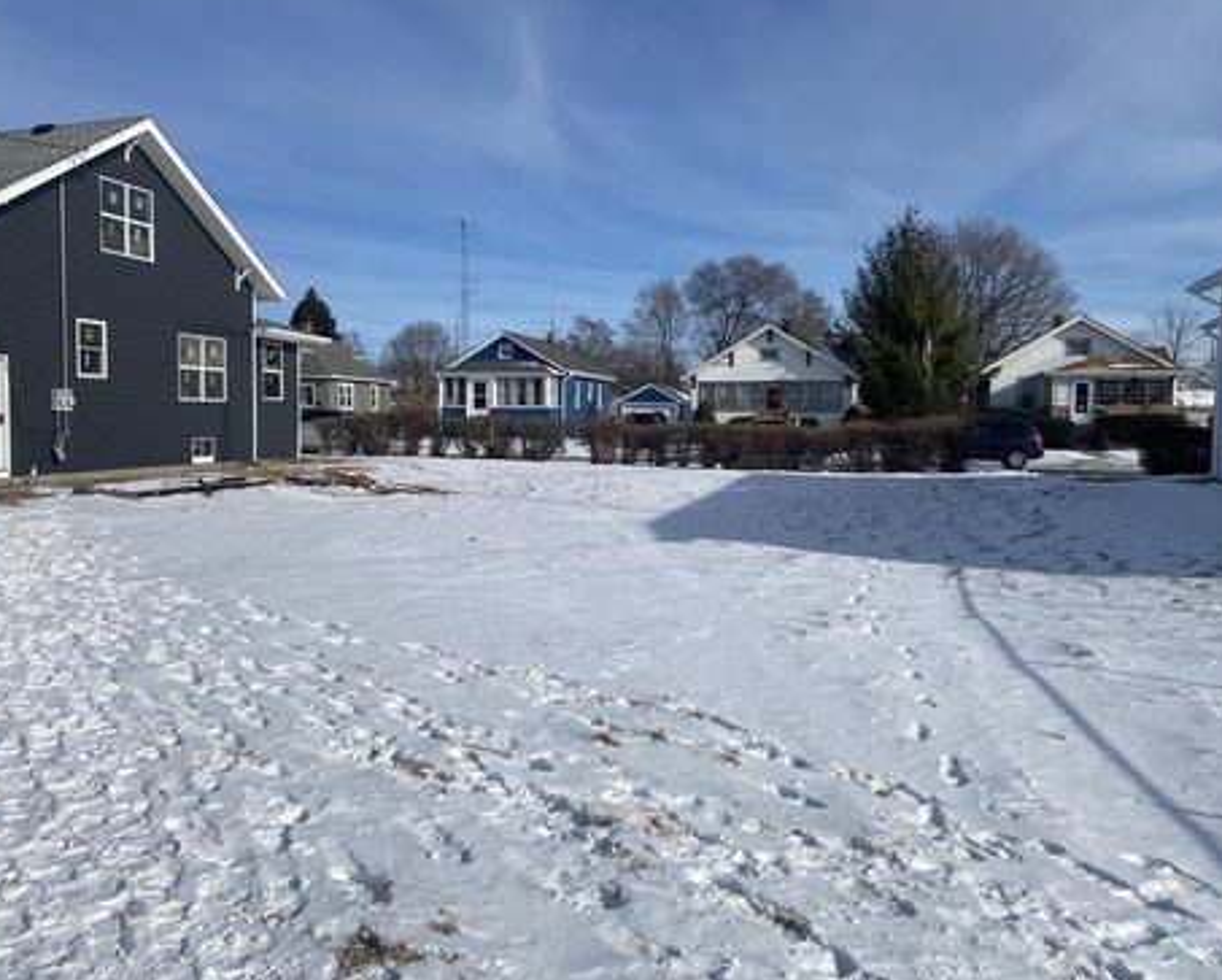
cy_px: 479
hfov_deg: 62.1
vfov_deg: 51.6
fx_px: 1013
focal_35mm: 28
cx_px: 553
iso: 32
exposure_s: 1/6757
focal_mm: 4.25
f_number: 1.8
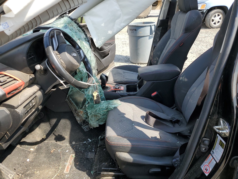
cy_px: 90
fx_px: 179
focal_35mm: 26
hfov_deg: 67.3
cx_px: 119
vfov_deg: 53.1
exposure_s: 1/1000
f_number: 1.5
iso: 50
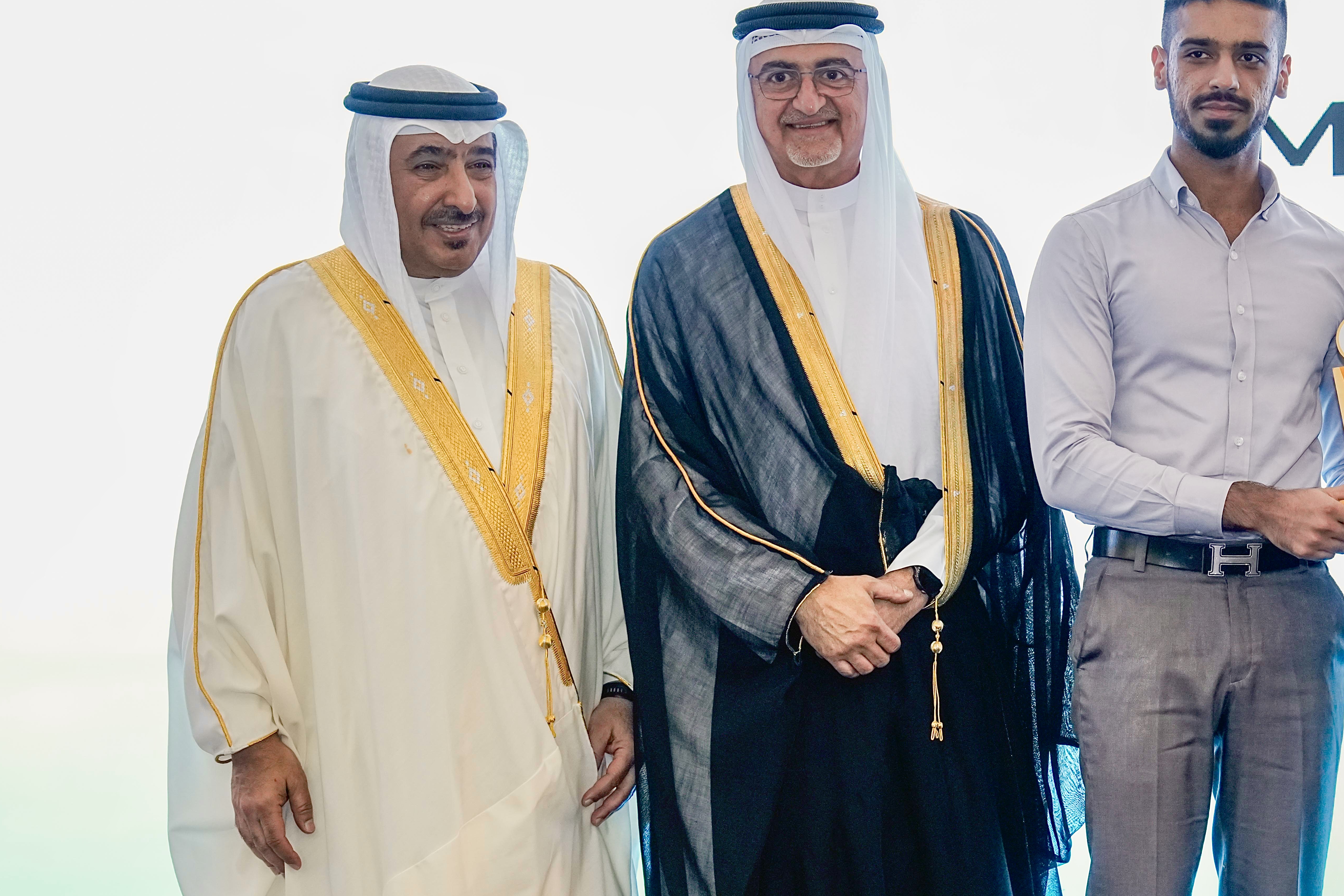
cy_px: 595
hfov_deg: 19.7
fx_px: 3807
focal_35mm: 102
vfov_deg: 13.4
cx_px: 1143
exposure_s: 1/200
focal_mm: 55
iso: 1250
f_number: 3.5
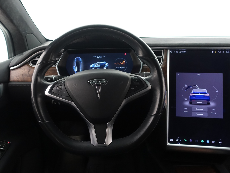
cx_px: 106
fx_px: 179
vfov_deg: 51.3
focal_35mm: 27
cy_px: 87
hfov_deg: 65.2
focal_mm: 8.8
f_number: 2.5
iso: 1000
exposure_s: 1/25
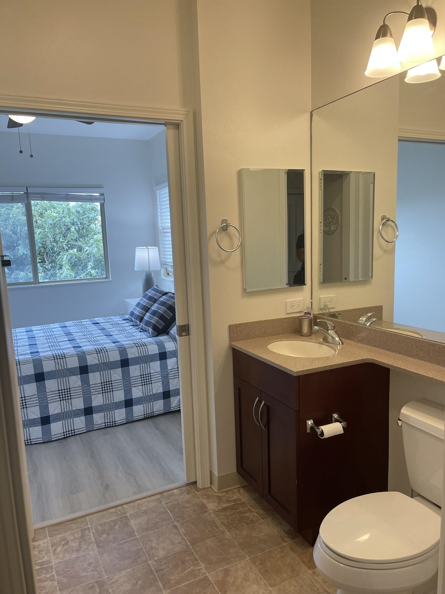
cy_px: 297
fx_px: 429
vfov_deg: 69.4
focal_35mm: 25
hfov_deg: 54.9
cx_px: 222
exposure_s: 1/120
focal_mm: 5.1
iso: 64
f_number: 1.6
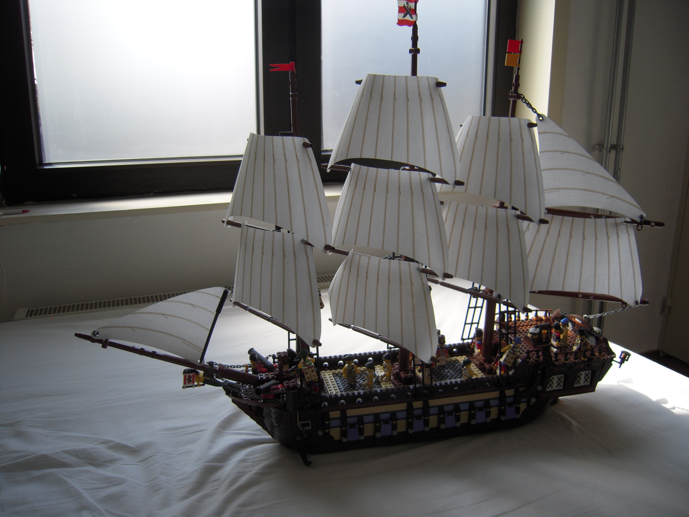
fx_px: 557
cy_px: 258
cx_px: 344
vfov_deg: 49.7
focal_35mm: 28
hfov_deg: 63.4
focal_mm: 5
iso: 100
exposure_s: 1/640
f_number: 2.7
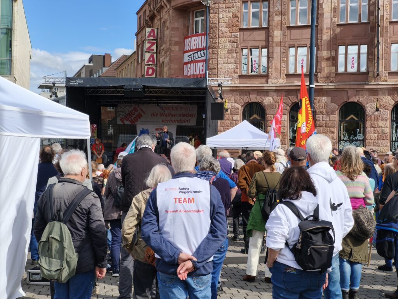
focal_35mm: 58
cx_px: 199
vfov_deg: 25.2
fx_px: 667
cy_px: 150
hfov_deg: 33.2
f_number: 1.9
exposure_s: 1/858
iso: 50
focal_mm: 7.1
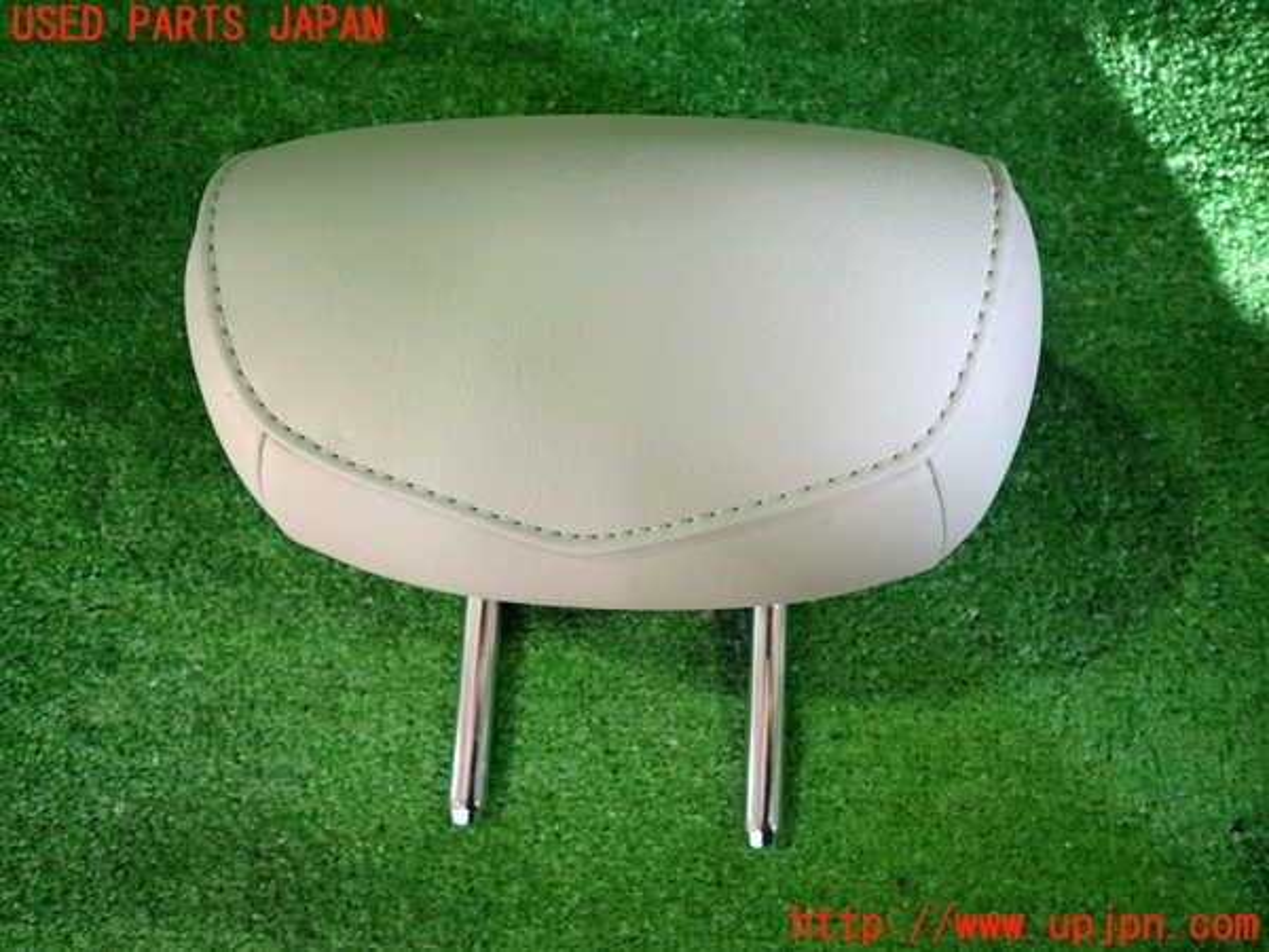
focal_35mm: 25
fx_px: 916
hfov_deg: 69.4
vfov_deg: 54.9
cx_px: 634
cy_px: 476
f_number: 2
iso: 320
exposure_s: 1/30
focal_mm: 4.5
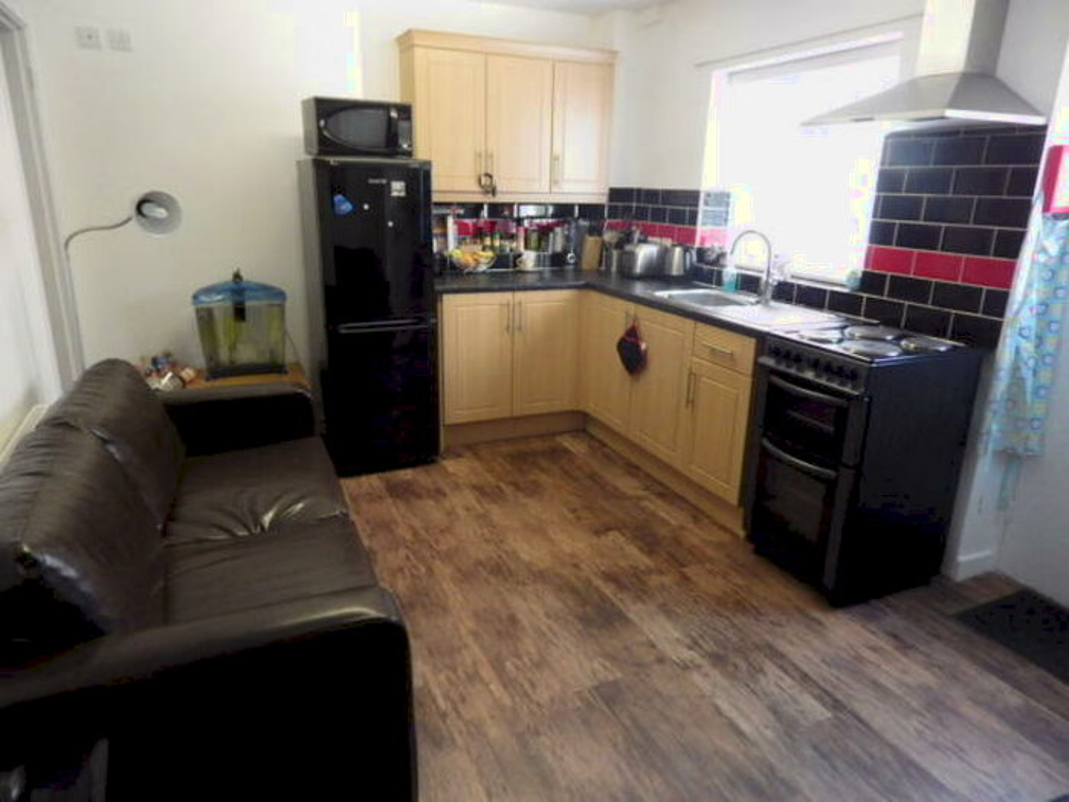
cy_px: 401
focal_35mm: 22
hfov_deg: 76.4
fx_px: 679
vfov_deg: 61.1
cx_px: 534
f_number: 3.1
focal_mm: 4
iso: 800
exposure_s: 1/45
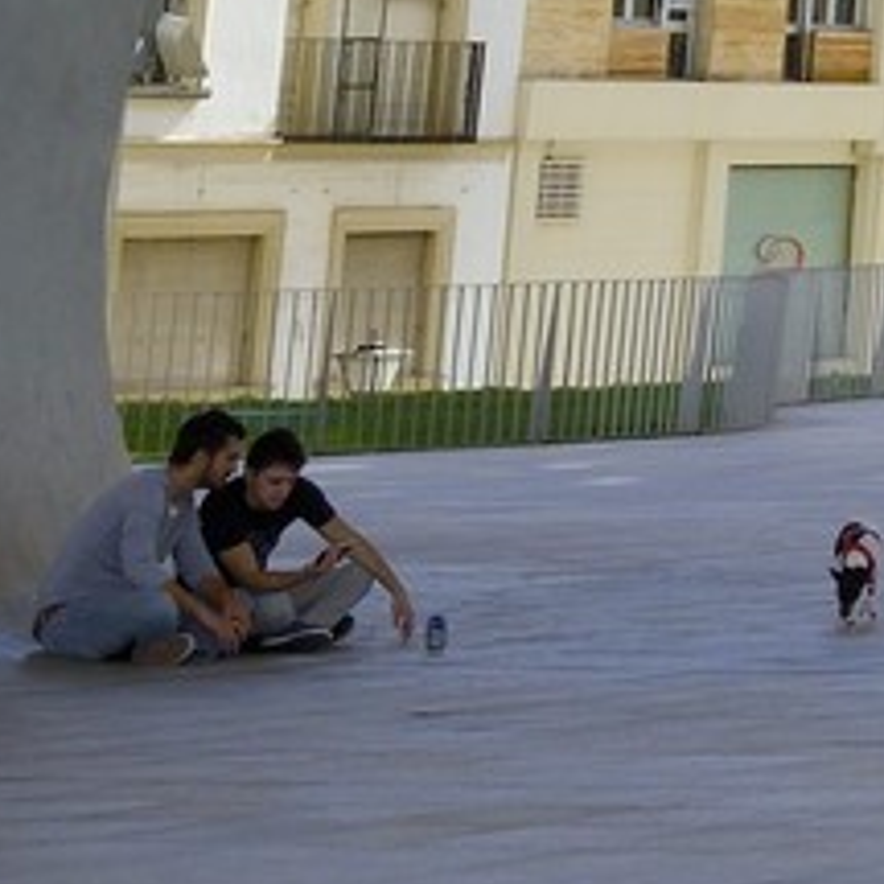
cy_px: -1205
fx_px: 6559
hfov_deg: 6.8
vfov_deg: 7.3
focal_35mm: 227
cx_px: 2829
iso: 200
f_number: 13
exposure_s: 1/200
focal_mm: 36
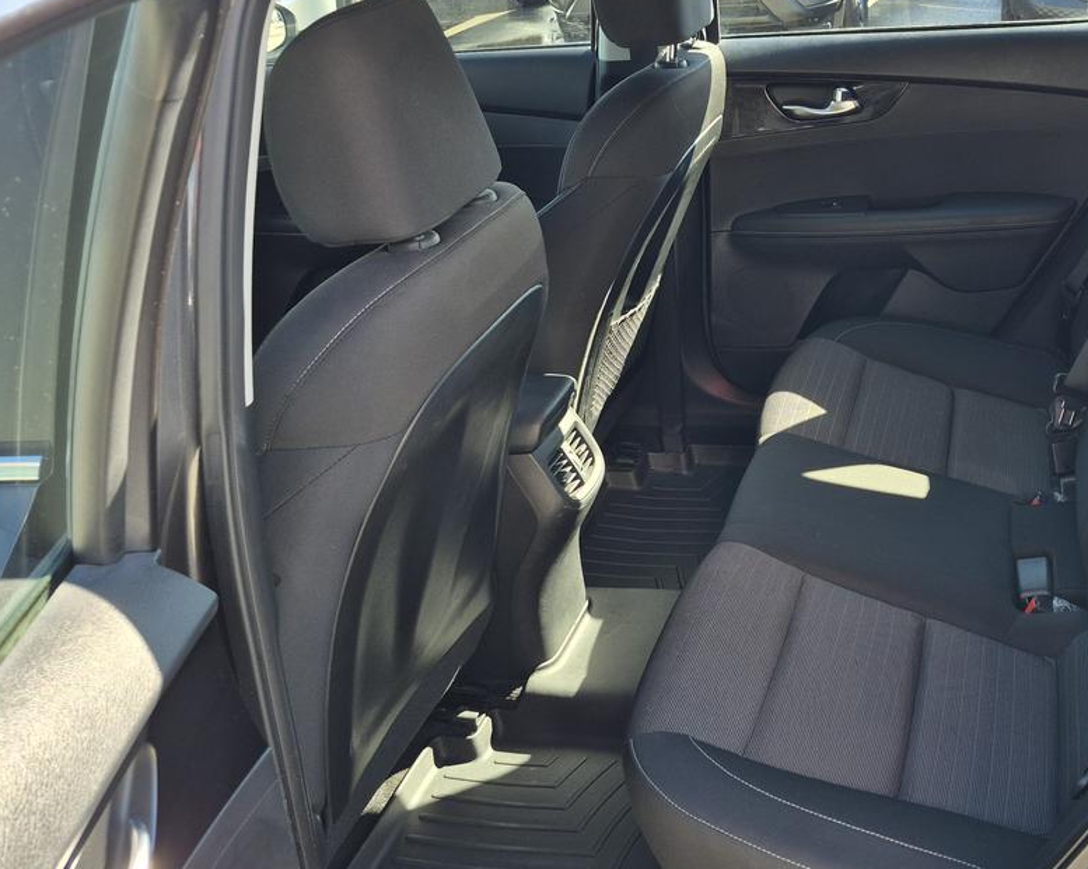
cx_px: 856
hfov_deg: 46.7
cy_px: 477
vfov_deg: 40.1
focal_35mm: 37
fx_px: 1191
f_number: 1.8
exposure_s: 1/180
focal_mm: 5.4
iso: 32
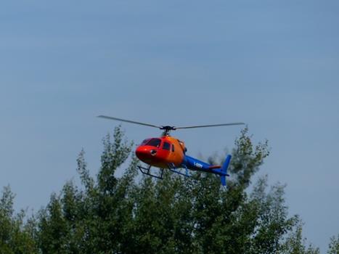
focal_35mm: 501
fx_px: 4905
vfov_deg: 3.0
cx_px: 170
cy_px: 127
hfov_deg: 4.0
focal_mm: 90.1
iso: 100
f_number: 4.5
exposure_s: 1/1600
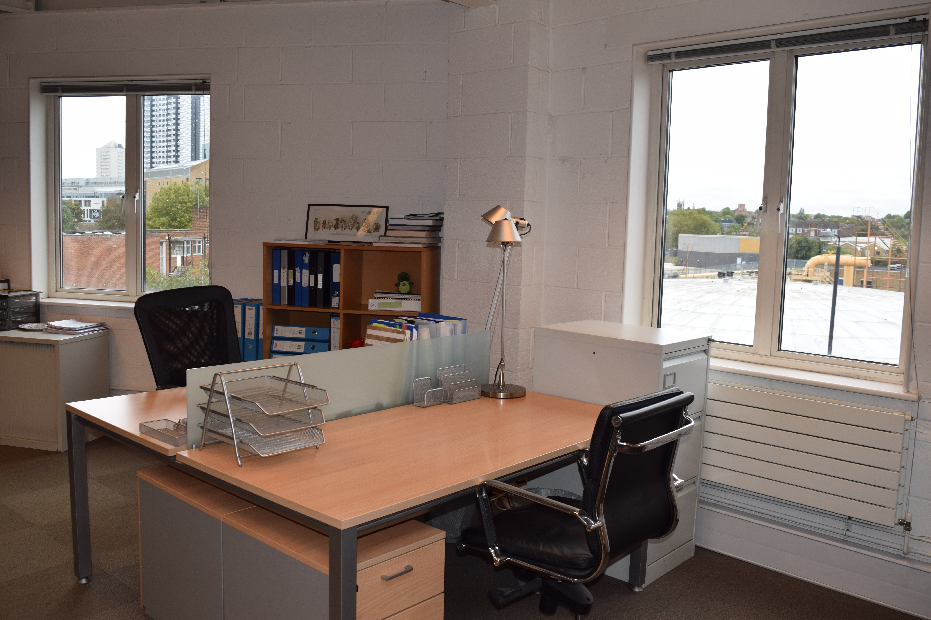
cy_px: 310
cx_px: 466
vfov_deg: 41.7
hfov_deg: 59.5
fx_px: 815
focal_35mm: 32
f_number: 5.6
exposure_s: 1/125
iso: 360
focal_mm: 21
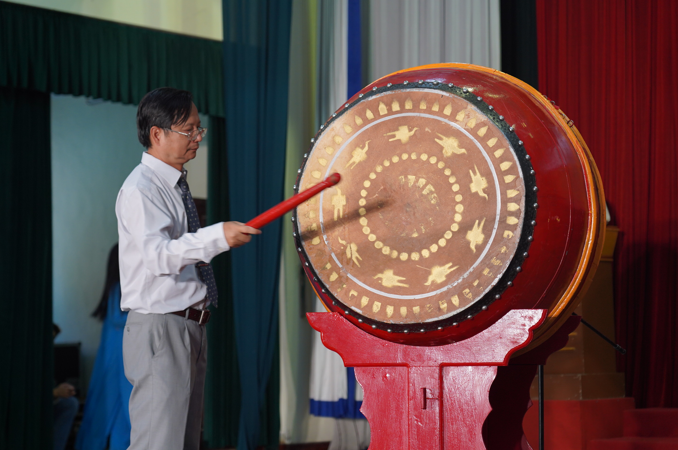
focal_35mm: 80
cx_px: 333
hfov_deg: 25.4
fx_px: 1505
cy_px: 230
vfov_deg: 17.0
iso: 1000
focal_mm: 76
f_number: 4
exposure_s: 1/160
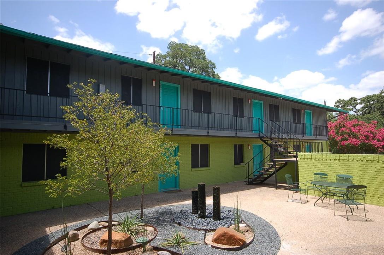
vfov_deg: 59.4
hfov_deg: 81.3
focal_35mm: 21
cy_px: 128
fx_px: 224
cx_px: 192
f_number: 7.1
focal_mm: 14
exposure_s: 1/200
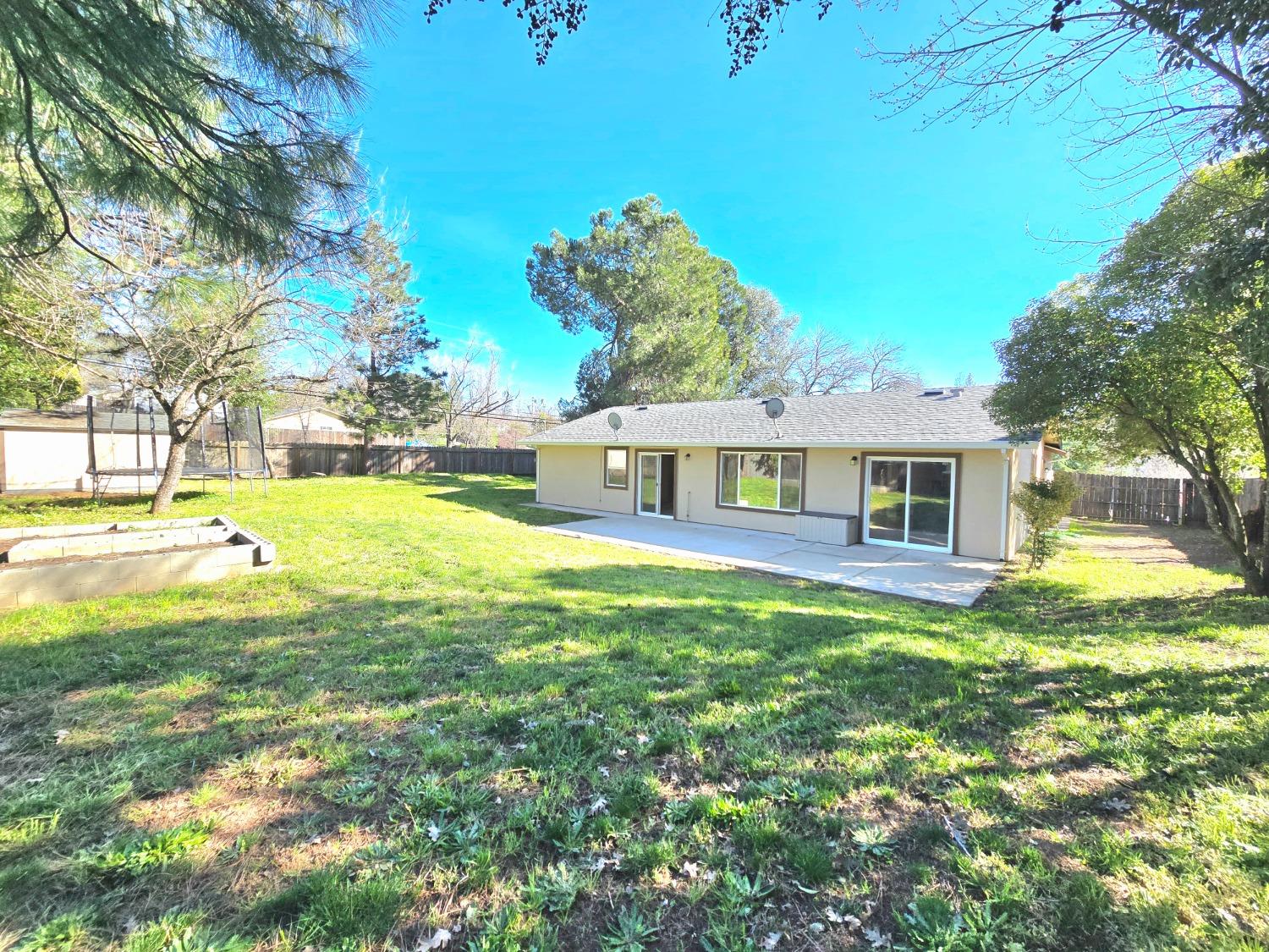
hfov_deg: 106.2
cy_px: 476
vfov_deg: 89.9
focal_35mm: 13
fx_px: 477
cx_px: 634
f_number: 2.2
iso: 50
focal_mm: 2.2
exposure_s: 1/1111
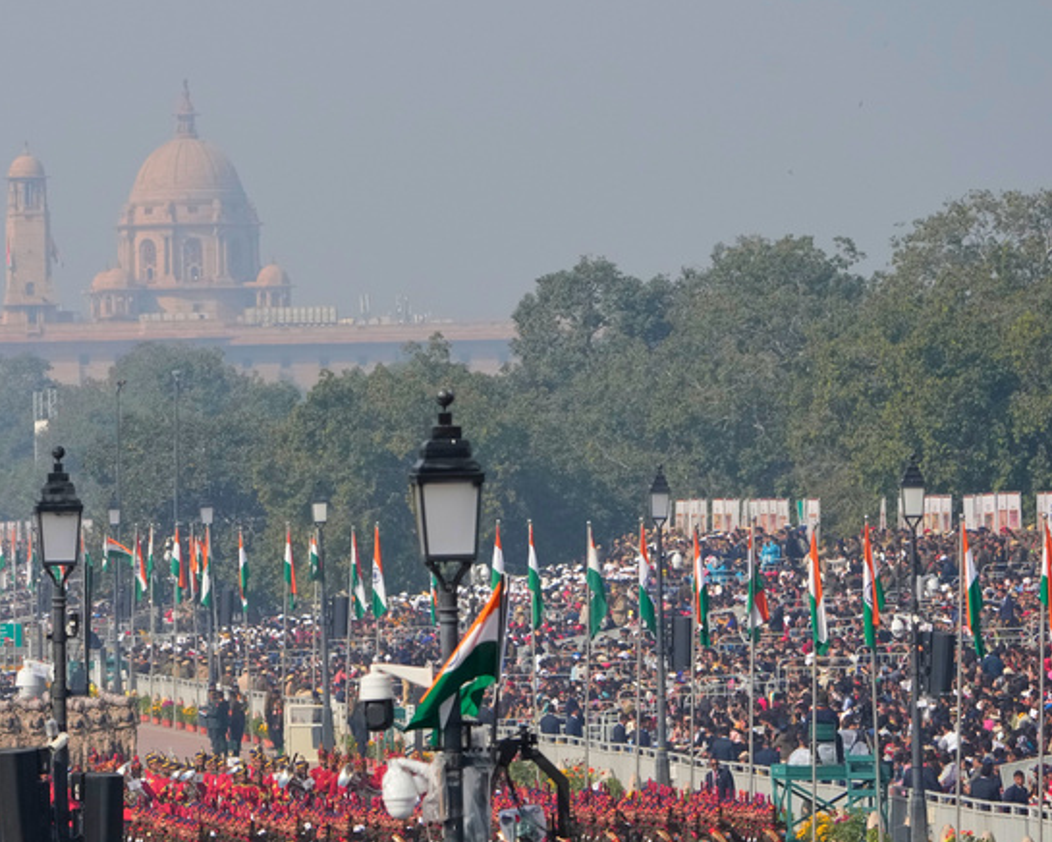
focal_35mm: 353
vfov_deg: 4.4
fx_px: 10991
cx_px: 210
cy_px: 588
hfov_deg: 5.5
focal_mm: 200
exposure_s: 1/2000
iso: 800
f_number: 9
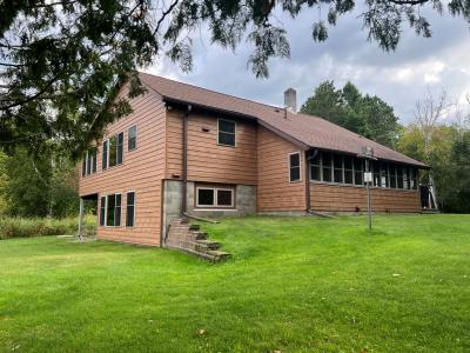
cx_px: 235
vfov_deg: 53.1
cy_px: 176
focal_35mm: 26
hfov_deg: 67.3
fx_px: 353
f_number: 1.5
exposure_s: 1/733
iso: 50
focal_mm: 5.7
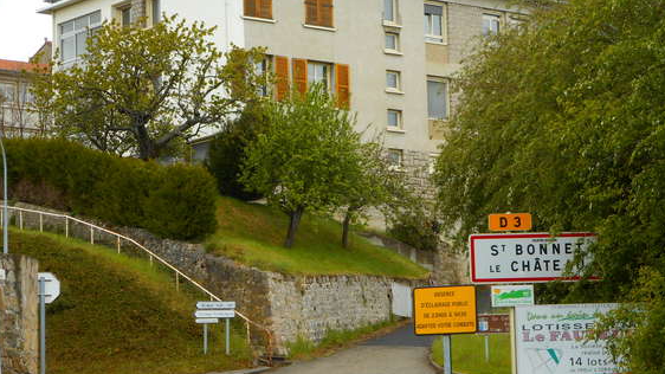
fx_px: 2398
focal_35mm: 136
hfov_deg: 15.8
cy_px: 160
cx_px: 324
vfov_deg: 8.9
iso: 110
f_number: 5.9
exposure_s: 1/60
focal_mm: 20.9
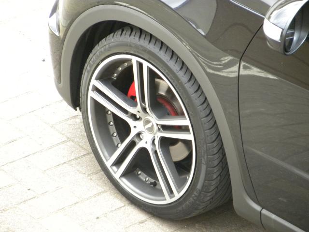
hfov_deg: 4.1
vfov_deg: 3.1
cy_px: 116
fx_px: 4294
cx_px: 154
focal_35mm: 481
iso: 400
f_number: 5
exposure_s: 1/160
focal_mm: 85.6
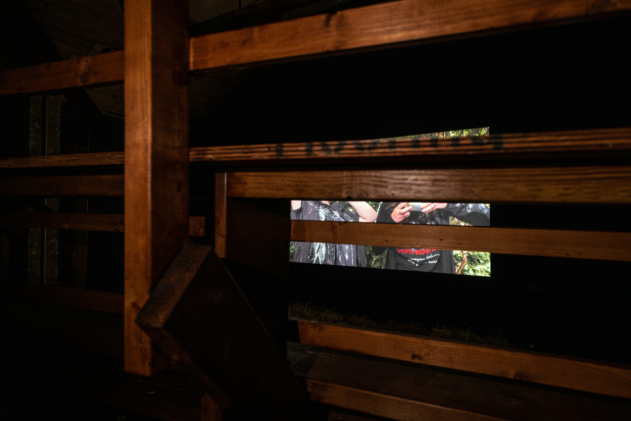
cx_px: 316
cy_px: 210
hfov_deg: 73.7
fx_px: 421
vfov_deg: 53.2
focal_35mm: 24
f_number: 8
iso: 100
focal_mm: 24
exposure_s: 2.5
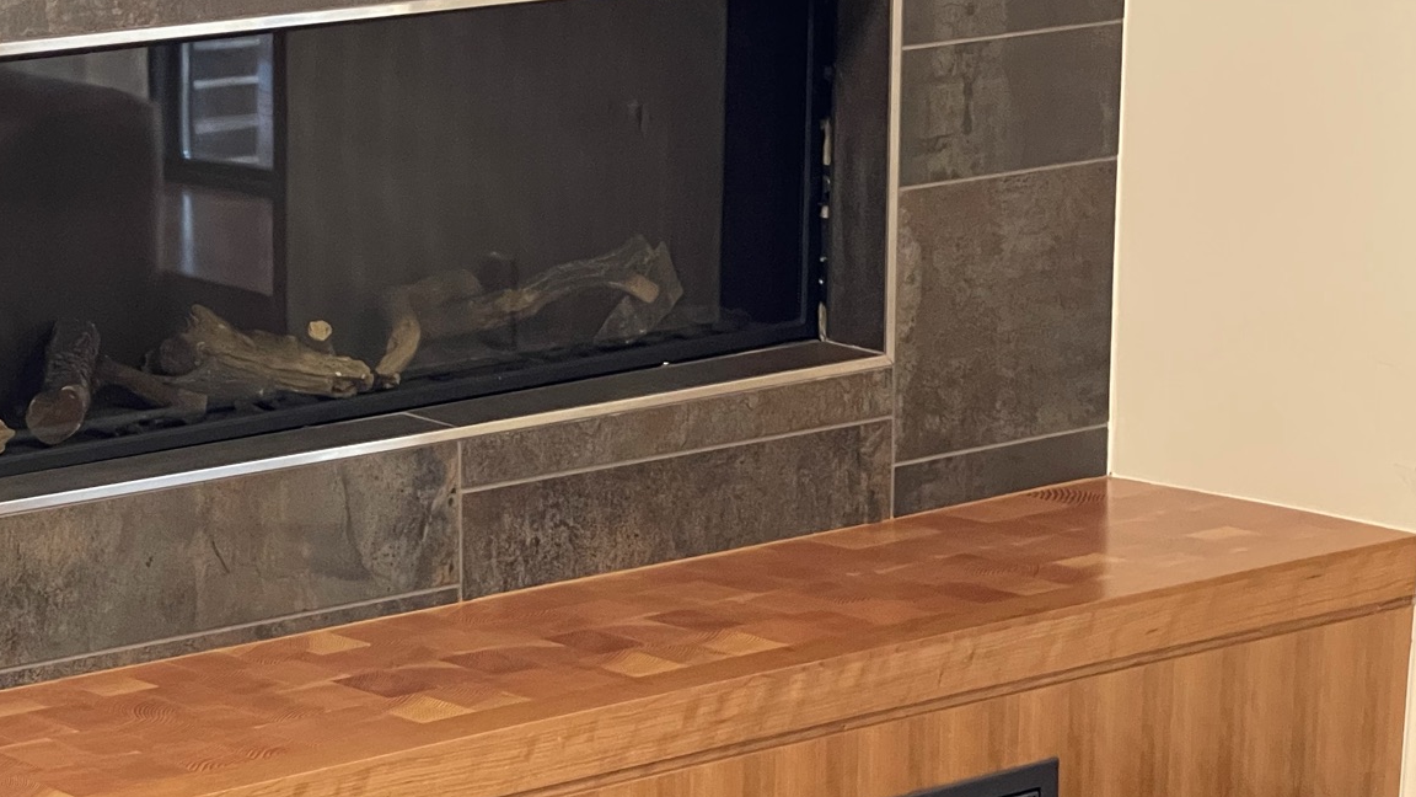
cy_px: 597
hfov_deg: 17.1
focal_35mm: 124
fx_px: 4656
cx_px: 225
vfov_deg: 9.8
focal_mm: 7.5
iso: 500
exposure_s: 1/60
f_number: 2.2
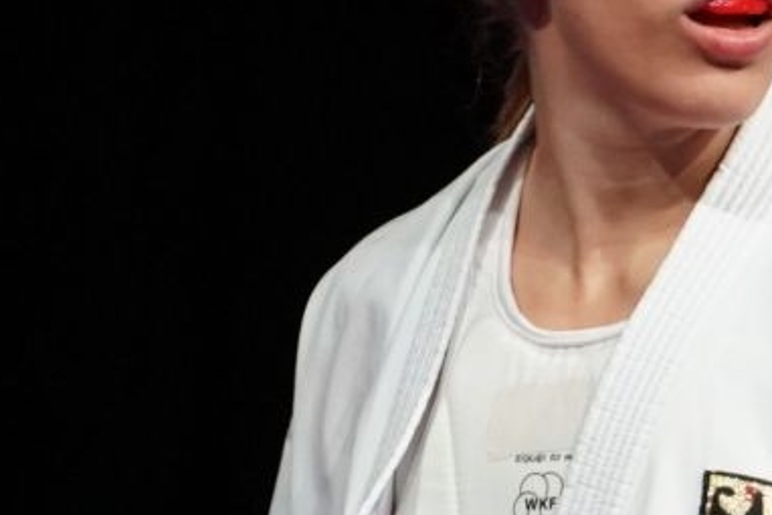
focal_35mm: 1389
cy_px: 741
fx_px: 29796
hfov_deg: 1.5
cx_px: 996
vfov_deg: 1.0
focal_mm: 197
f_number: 2.8
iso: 2000
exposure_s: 1/1000
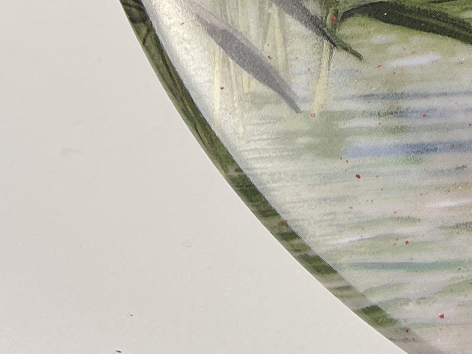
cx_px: 757
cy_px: -312
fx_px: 1745
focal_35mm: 128
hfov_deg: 14.2
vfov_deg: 10.8
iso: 32
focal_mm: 5.1
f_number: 1.6
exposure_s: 1/100
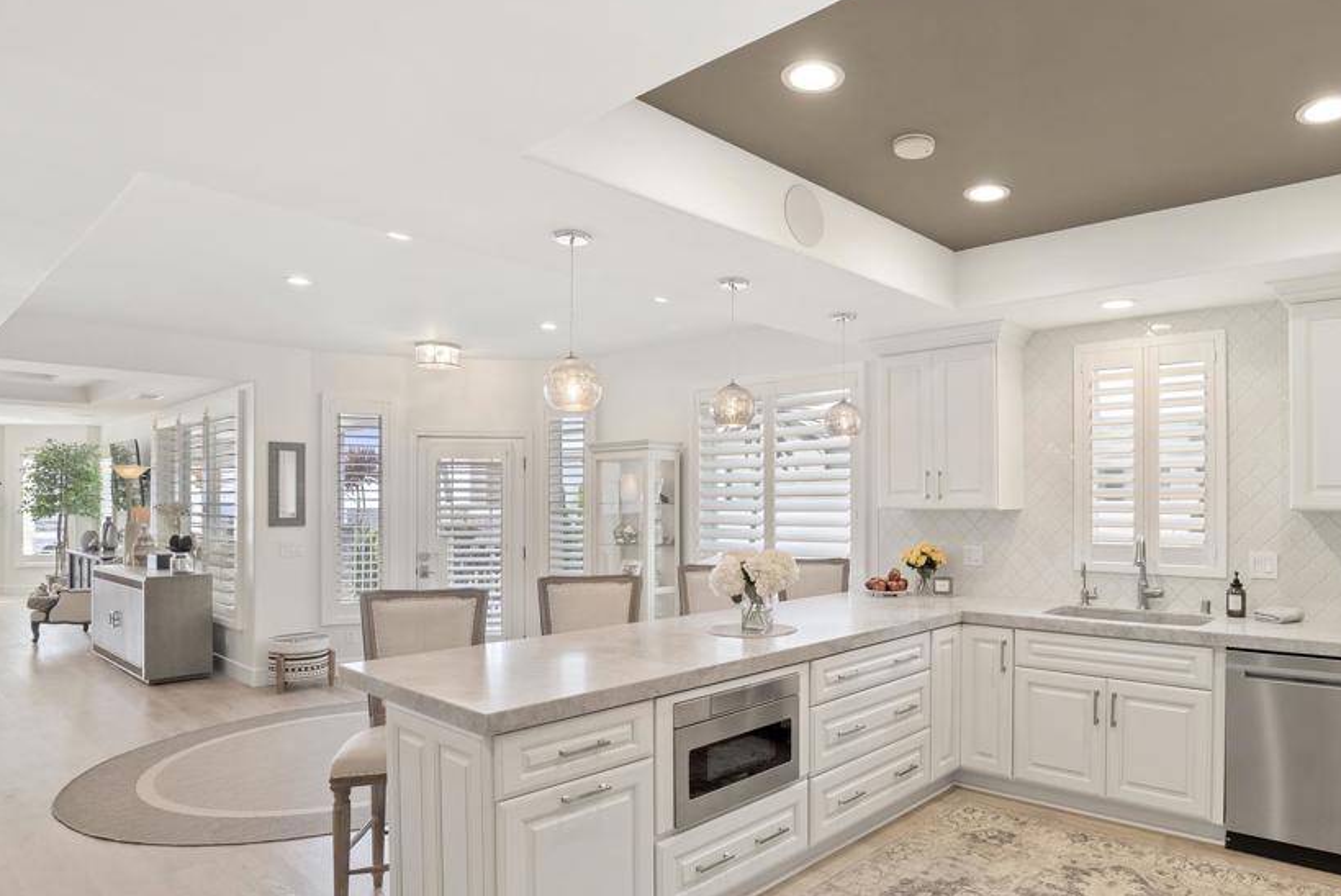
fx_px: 745
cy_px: 514
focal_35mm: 20
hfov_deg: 82.5
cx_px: 832
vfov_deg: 61.7
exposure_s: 1/8
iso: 500
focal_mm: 16
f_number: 8
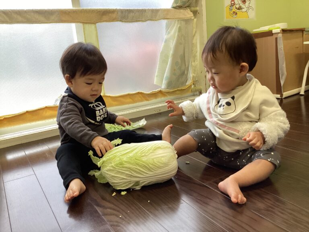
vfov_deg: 45.4
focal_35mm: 31
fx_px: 277
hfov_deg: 58.4
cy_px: 116
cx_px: 154
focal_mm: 3.3
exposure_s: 1/60
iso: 160
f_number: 2.4
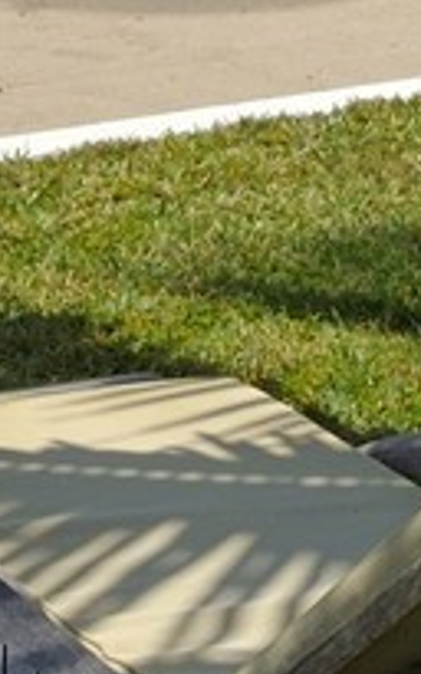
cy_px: -1013
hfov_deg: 5.7
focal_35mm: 230
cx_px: 161
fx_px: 4225
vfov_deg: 8.3
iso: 200
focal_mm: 29
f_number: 18
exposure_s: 1/160
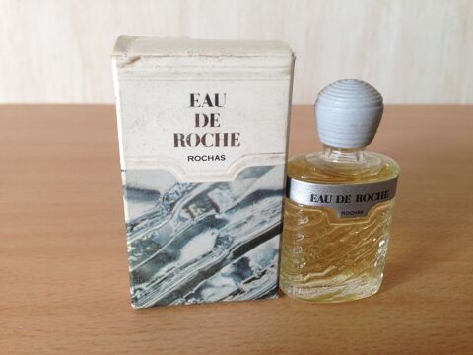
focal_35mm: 33
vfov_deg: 42.9
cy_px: 178
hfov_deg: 55.4
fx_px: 451
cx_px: 236
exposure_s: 1/30
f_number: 2.4
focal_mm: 4.13
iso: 50
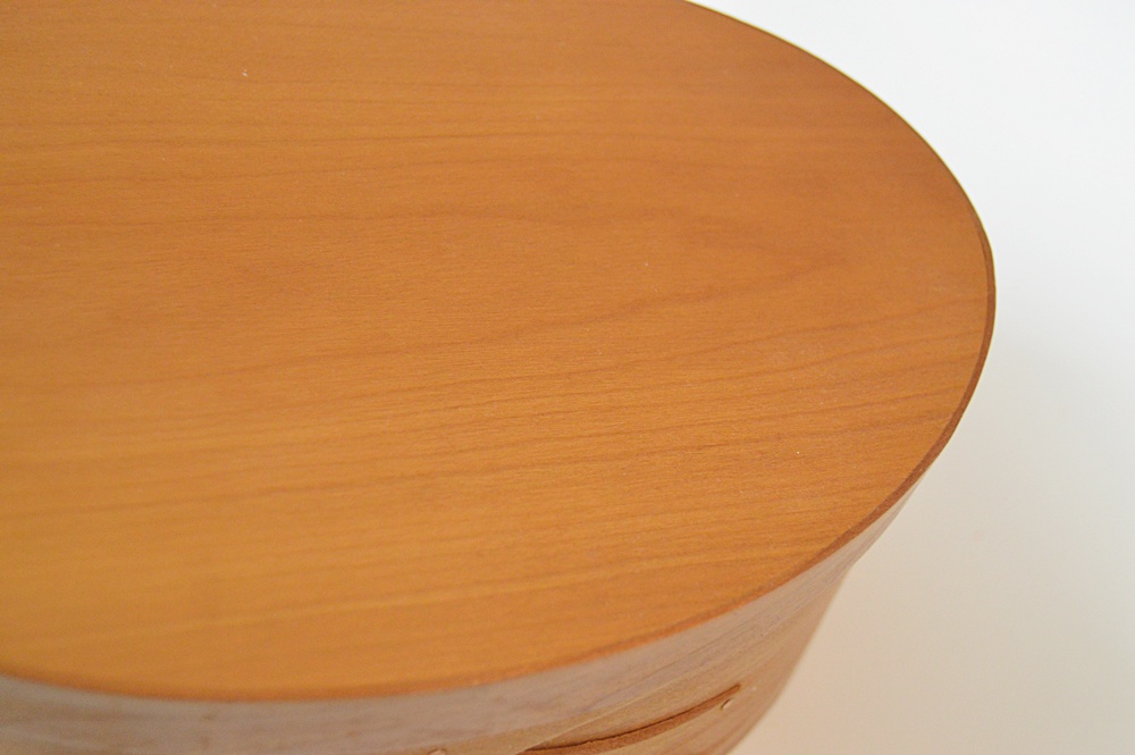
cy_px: 378
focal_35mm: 57
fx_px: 1796
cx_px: 568
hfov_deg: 35.1
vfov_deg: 23.7
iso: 2000
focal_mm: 38
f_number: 4.8
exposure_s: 1/60
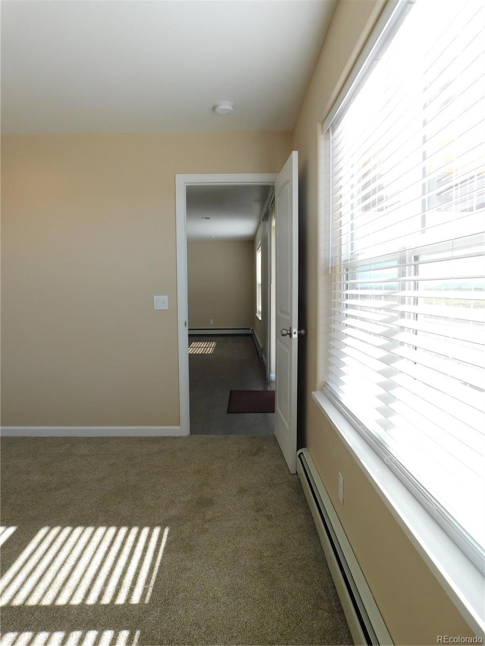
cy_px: 323
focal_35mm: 23
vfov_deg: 73.9
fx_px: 430
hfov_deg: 58.9
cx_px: 242
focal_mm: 4
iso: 125
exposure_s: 1/250
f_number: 3
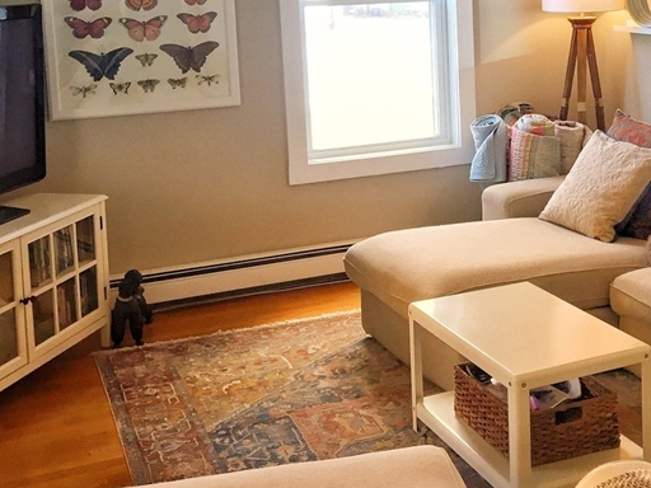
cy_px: 93
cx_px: 539
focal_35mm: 58
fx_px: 1091
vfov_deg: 24.8
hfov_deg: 32.2
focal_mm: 4.15
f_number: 2.2
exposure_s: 1/40
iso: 32
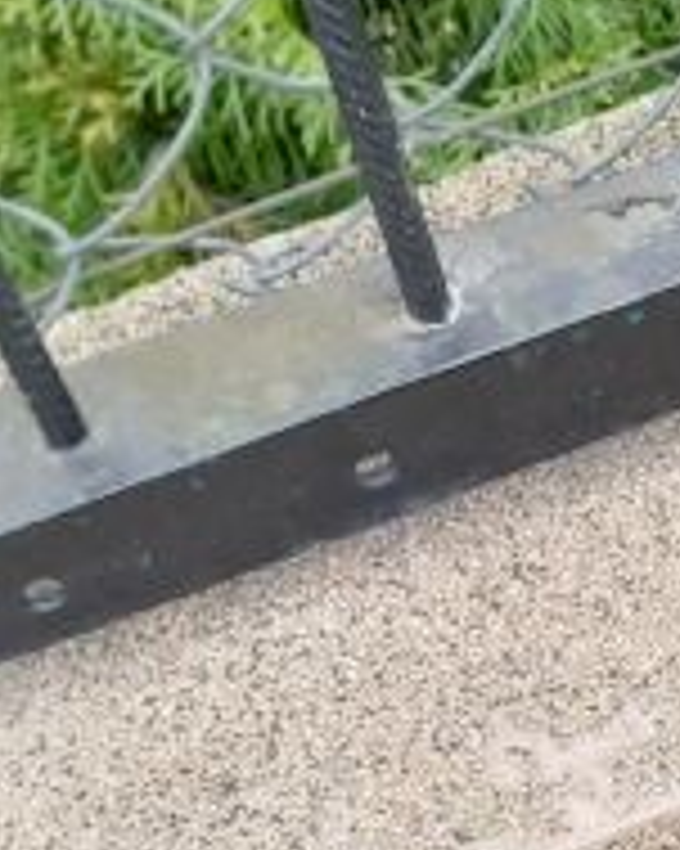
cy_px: 1115
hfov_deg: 13.2
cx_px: 1292
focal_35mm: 103
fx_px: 2593
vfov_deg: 17.5
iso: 64
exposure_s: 1/50
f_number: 1.7
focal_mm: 3.92
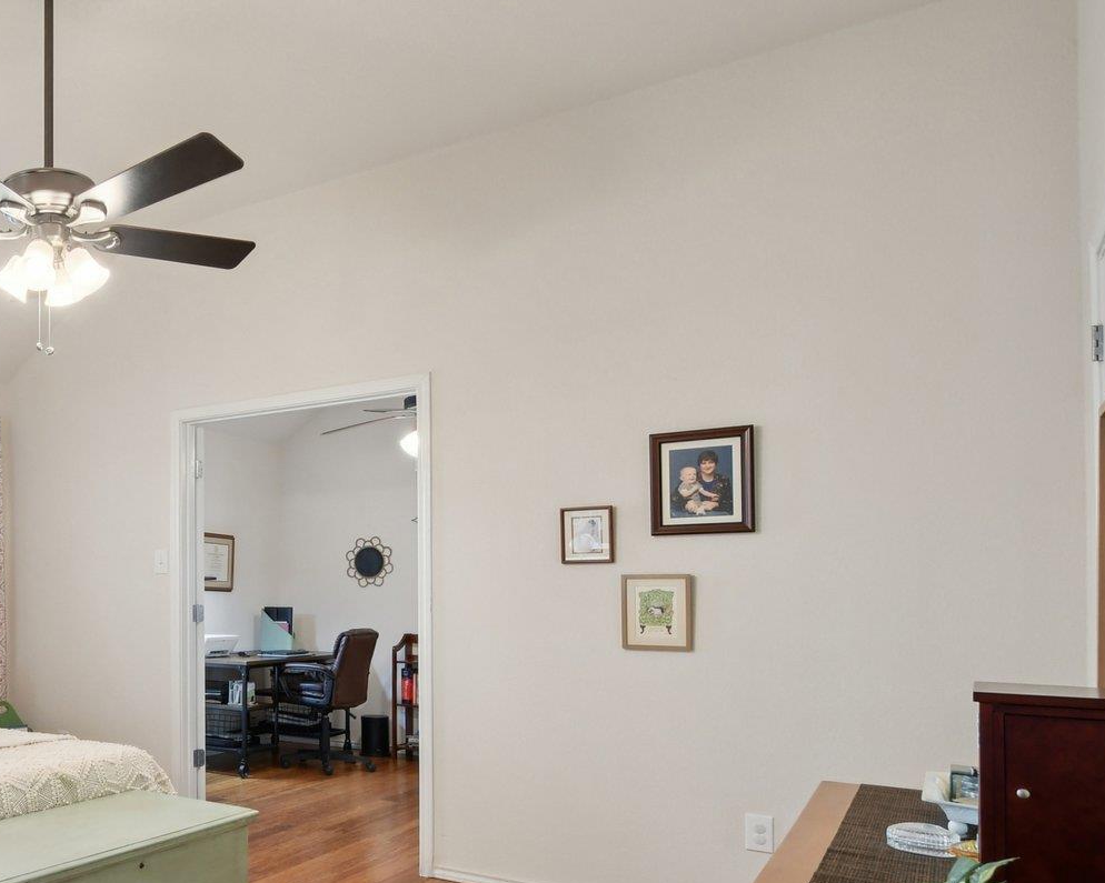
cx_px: 108
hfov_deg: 52.9
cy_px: 545
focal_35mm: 29
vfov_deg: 49.5
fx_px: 948
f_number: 7.1
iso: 400
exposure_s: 1/30
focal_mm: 10
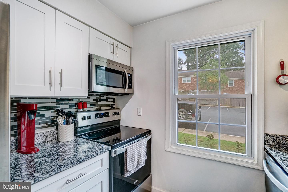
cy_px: 96
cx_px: 144
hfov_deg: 96.7
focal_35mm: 16
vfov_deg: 73.7
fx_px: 128
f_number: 8
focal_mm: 16
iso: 1250
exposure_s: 1/100
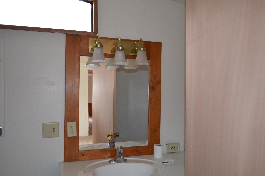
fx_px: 220
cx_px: 132
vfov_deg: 43.4
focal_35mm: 30
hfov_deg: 62.0
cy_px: 88
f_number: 3.8
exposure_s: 1/60
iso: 1600
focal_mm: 20
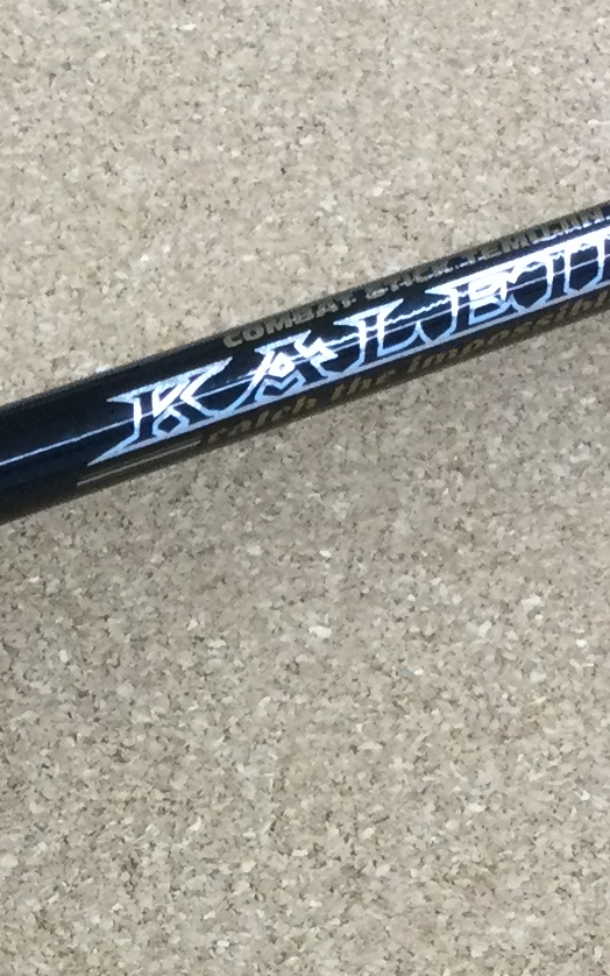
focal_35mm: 128
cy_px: 764
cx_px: -94
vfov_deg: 16.2
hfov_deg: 10.1
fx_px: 3404
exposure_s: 1/30
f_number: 2.4
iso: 50
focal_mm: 3.3
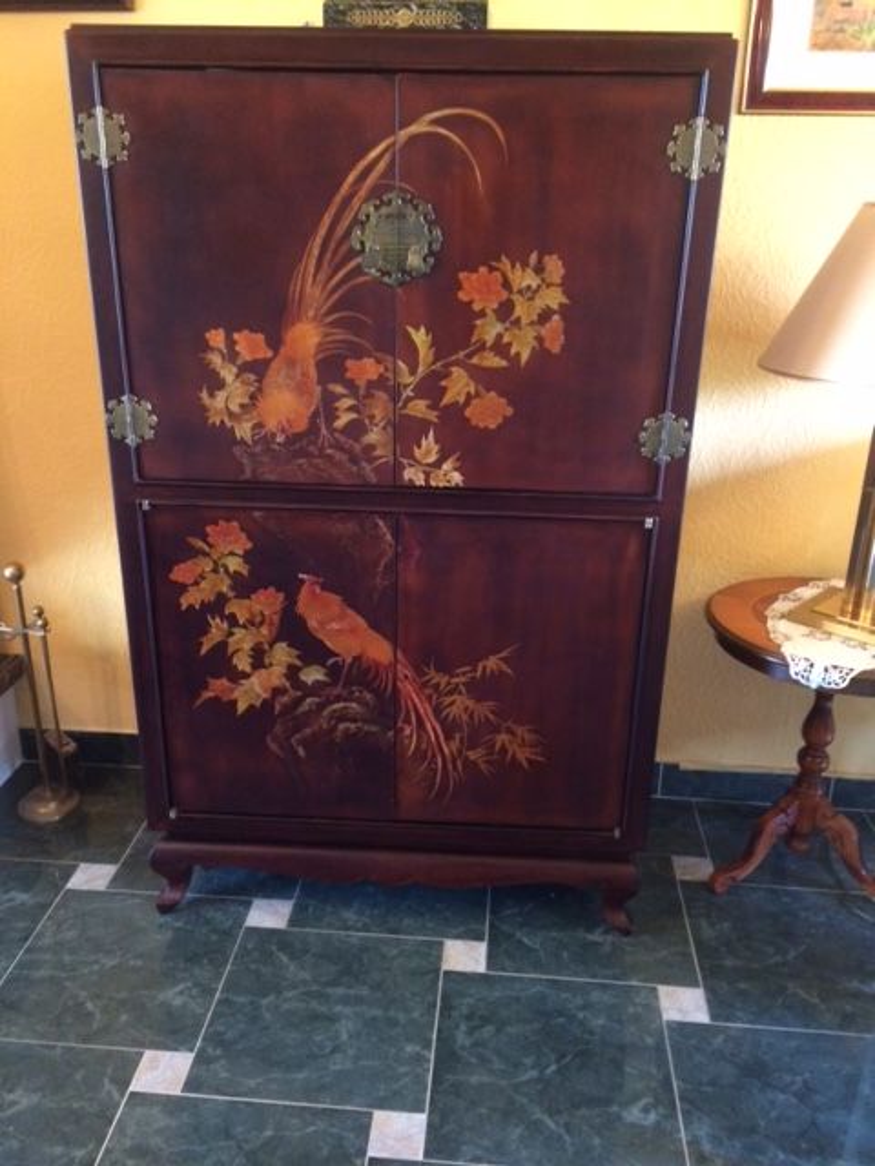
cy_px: 583
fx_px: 977
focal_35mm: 29
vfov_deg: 61.7
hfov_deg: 48.2
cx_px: 438
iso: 250
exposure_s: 1/17
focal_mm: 4.15
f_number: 2.2
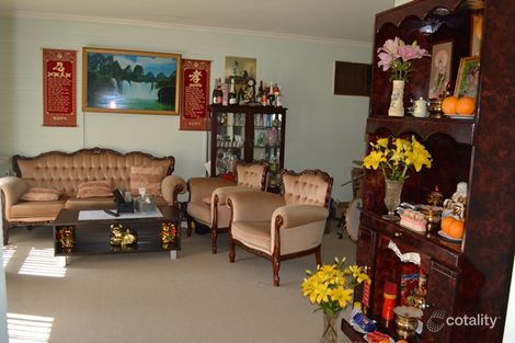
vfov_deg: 43.6
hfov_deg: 61.9
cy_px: 172
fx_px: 429
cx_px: 258
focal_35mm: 30
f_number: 3.8
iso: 400
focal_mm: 20
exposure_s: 1/125
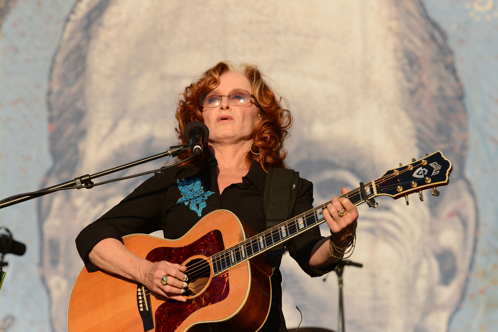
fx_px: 2906
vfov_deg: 6.5
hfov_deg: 9.8
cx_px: 249
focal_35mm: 210
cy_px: 166
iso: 1250
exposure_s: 1/2000
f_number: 8
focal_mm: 210
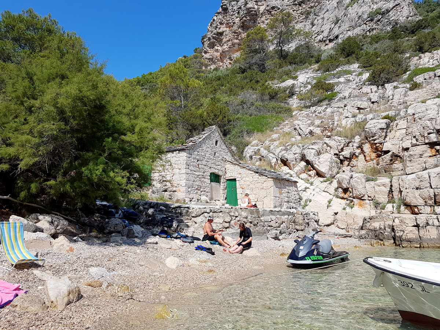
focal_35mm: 26
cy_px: 165
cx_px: 220
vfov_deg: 53.1
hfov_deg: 67.3
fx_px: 330
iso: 40
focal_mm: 4.2
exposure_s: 1/2352
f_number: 1.7
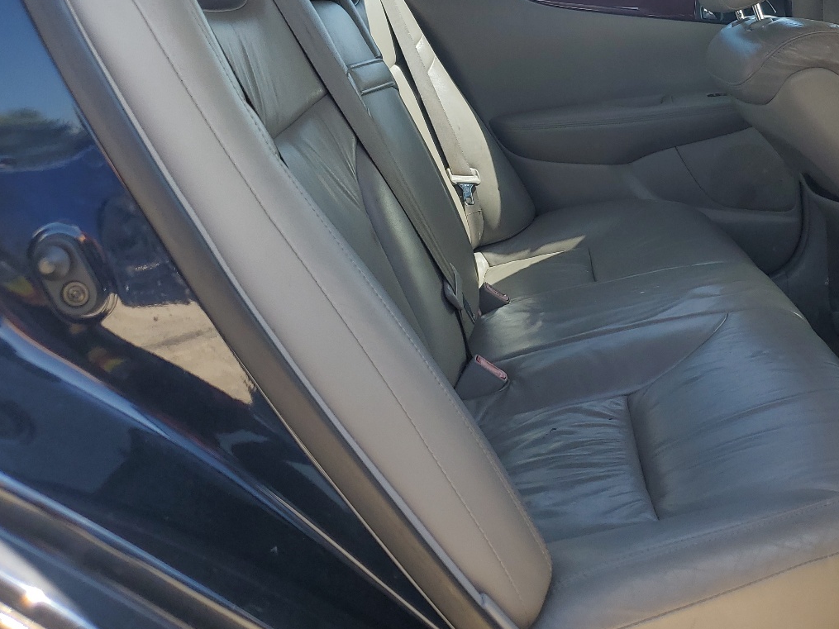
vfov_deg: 34.7
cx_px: 593
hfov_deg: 44.7
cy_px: 198
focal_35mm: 41
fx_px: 994
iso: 50
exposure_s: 1/556
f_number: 1.5
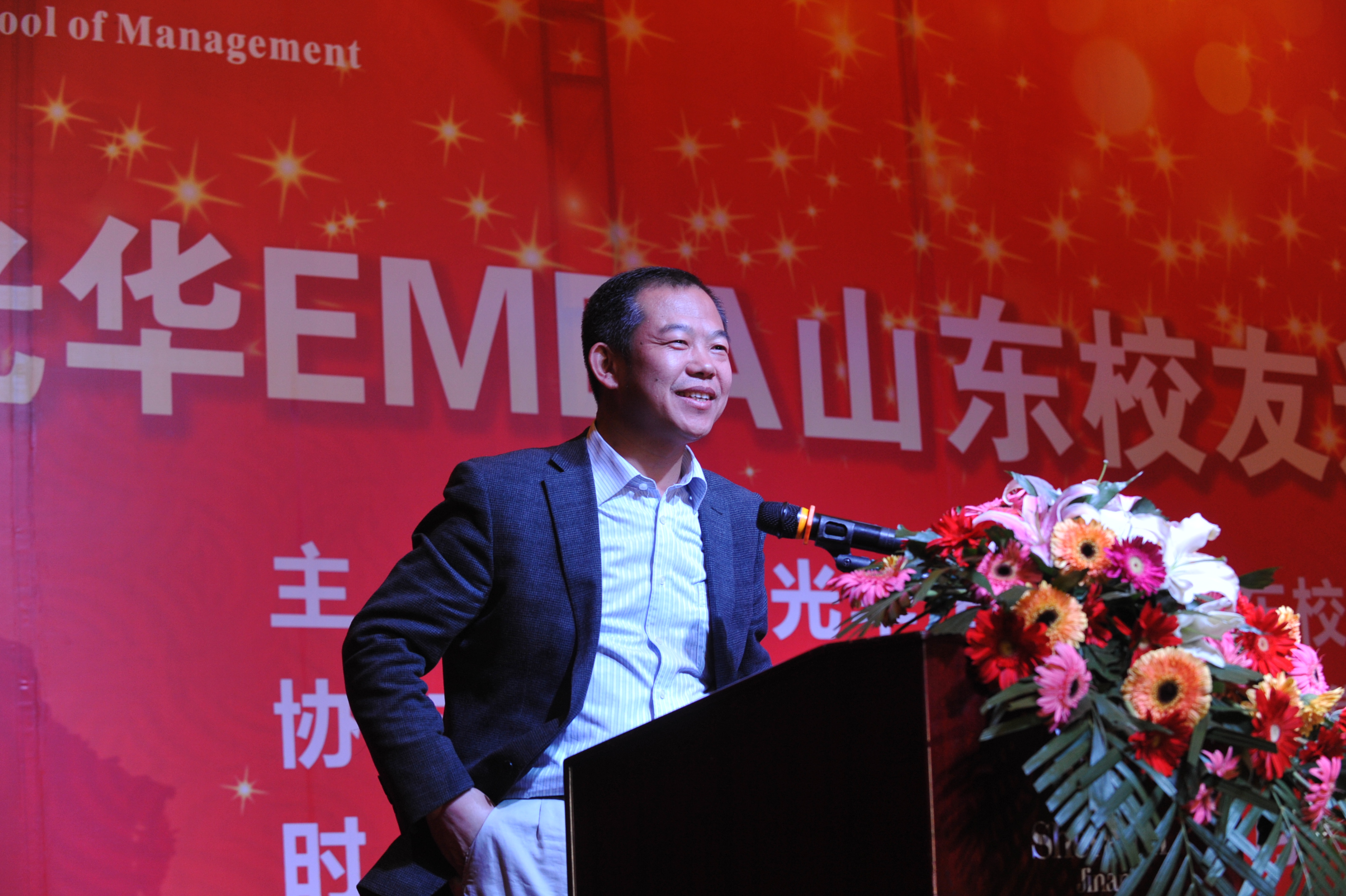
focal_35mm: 70
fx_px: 2616
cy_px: 448
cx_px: 673
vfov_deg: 19.4
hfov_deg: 28.9
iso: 1600
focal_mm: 70
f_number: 4.5
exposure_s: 1/250
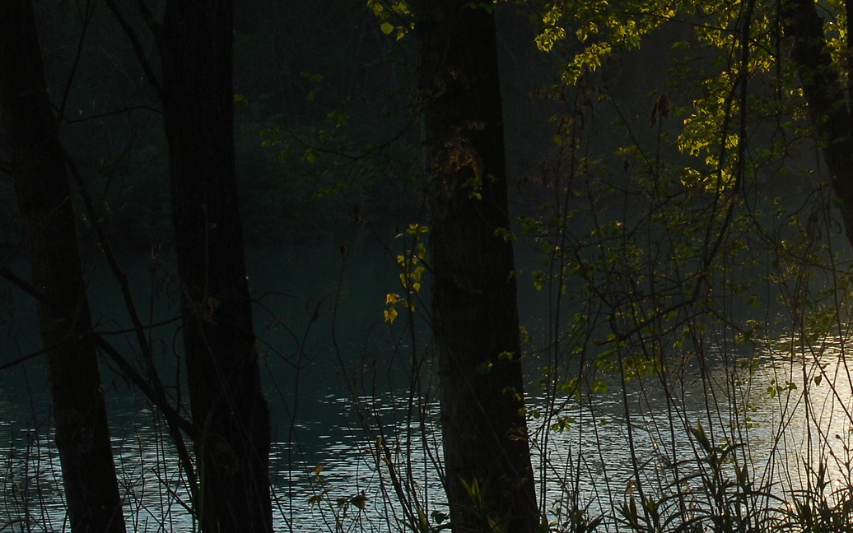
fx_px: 3627
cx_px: 919
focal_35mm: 156
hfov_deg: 13.2
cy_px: 8
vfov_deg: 8.4
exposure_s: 1/200
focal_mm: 44
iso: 200
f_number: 10
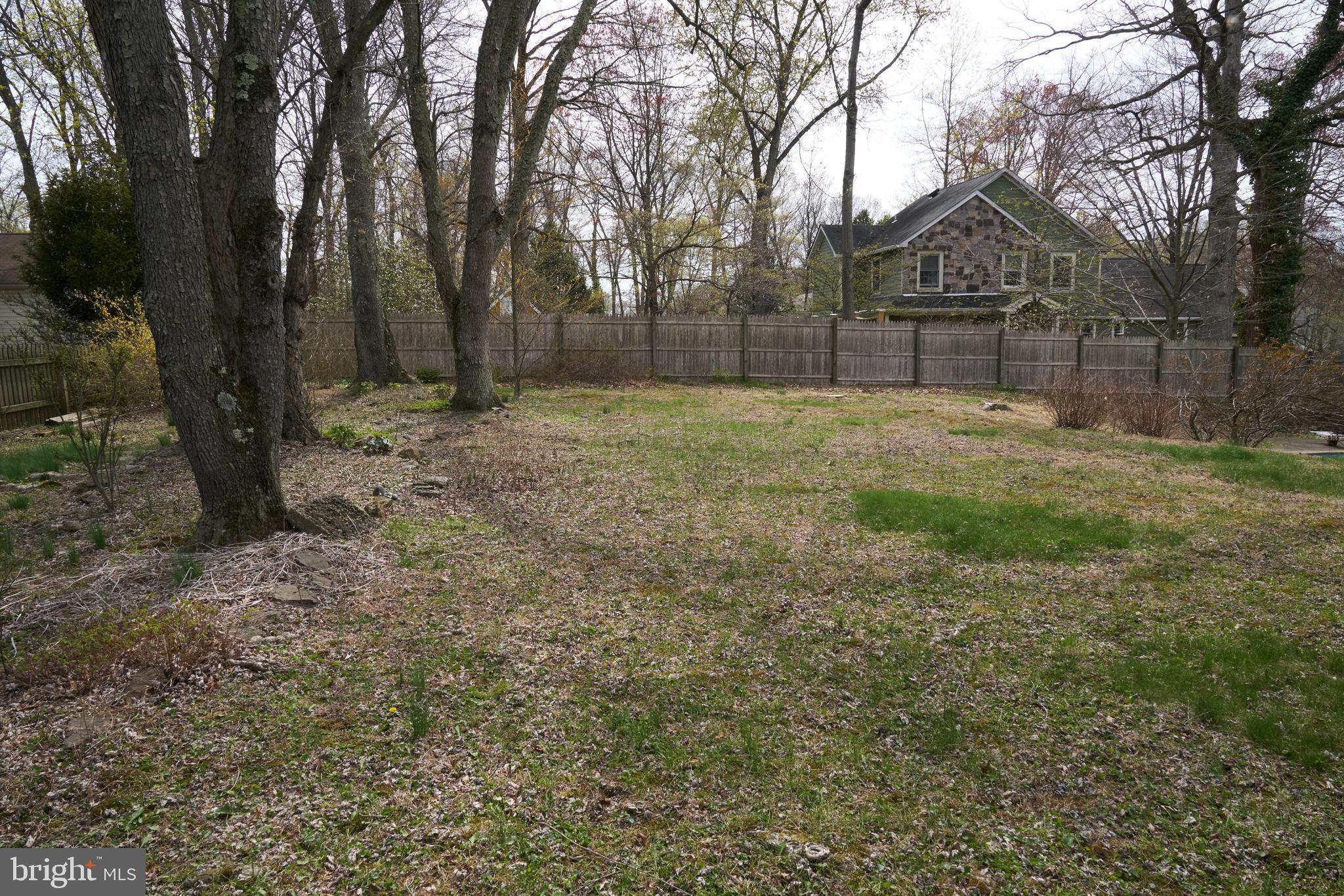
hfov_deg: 73.7
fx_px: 896
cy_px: 448
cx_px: 672
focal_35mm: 24
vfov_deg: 53.1
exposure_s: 1/250
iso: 800
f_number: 16
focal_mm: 24
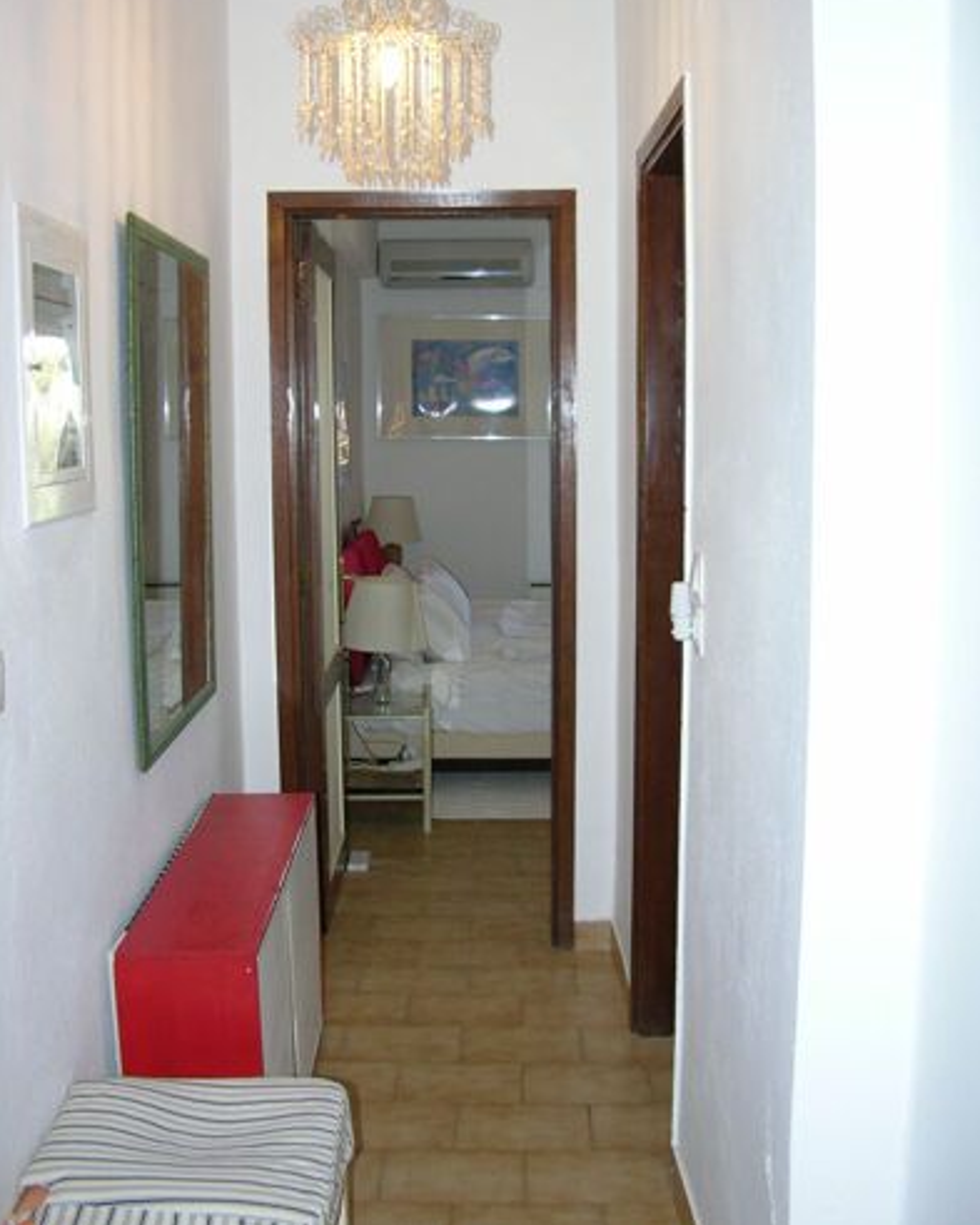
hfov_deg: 40.1
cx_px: 490
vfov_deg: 49.0
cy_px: 566
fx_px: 1341
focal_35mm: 37
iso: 200
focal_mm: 8.9
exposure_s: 1/60.1
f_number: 2.8
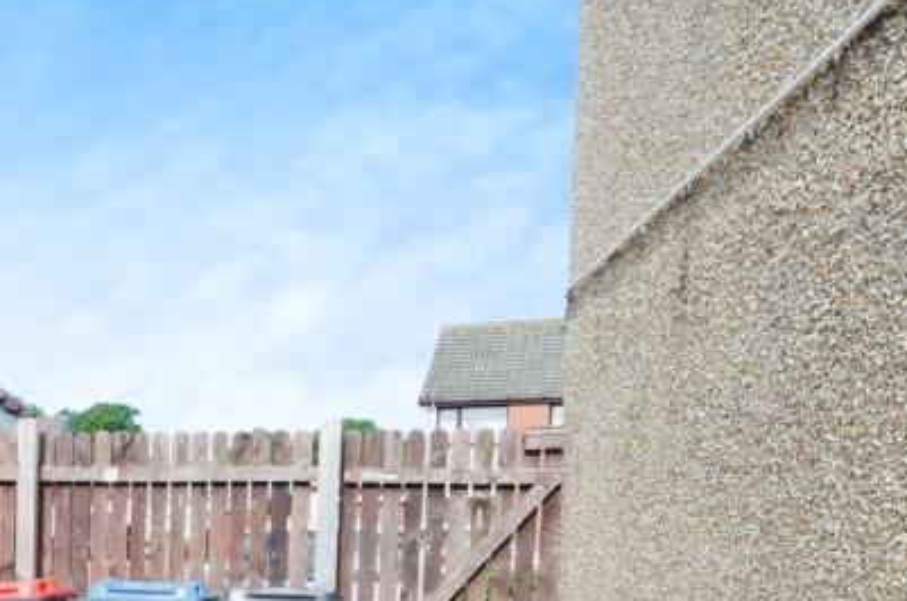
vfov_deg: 27.3
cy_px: 616
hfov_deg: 38.1
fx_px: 1157
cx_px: 0
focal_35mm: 46
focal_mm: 12
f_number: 7.1
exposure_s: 1/250
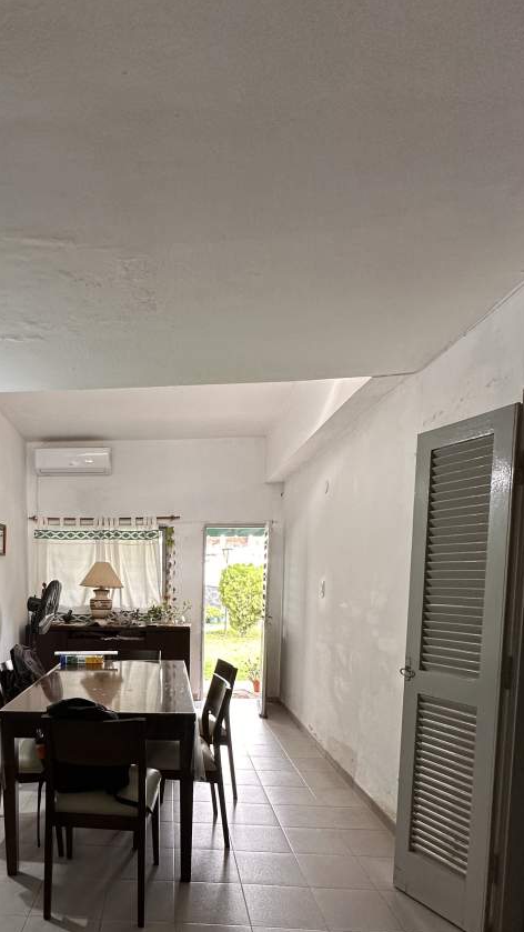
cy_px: 631
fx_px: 543
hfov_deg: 49.3
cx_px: 127
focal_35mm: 22
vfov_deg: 78.2
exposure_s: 1/100
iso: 160
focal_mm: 2.22
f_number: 2.2
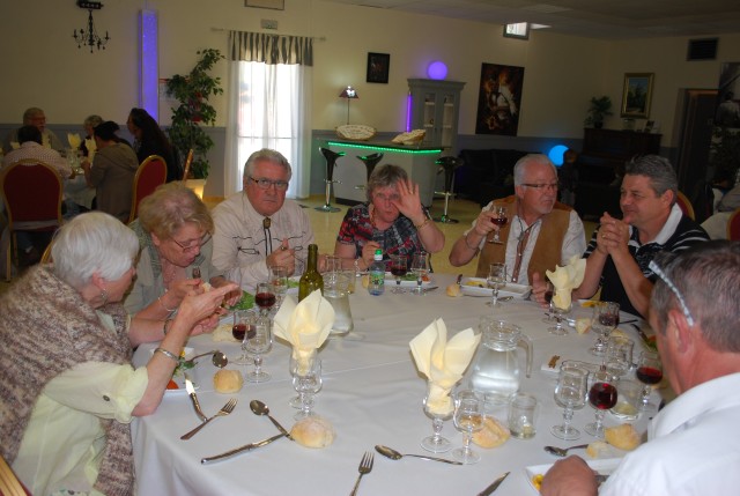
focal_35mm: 30
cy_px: 248
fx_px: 618
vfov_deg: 43.8
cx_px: 370
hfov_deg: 61.8
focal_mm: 20
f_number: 3.8
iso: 200
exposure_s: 1/60
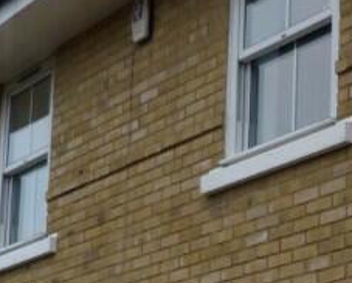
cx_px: 581
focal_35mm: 110
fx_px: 1147
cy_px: 342
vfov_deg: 13.6
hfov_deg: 15.6
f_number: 2.8
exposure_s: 1/125
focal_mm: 4.5
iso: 80
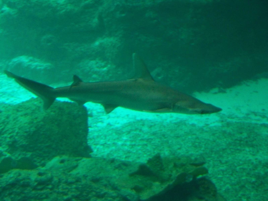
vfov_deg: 14.0
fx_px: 821
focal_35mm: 106
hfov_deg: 18.5
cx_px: 134
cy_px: 100
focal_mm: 17.6
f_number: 3.2
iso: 500
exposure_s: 1/40
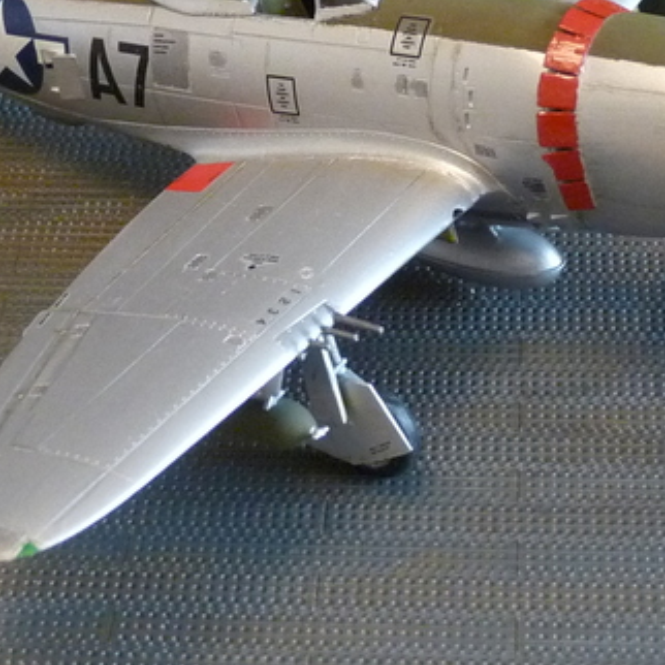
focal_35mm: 109
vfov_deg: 15.9
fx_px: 2369
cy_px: 190
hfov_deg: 16.0
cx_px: 297
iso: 400
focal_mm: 6.2
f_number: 3
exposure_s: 1/13
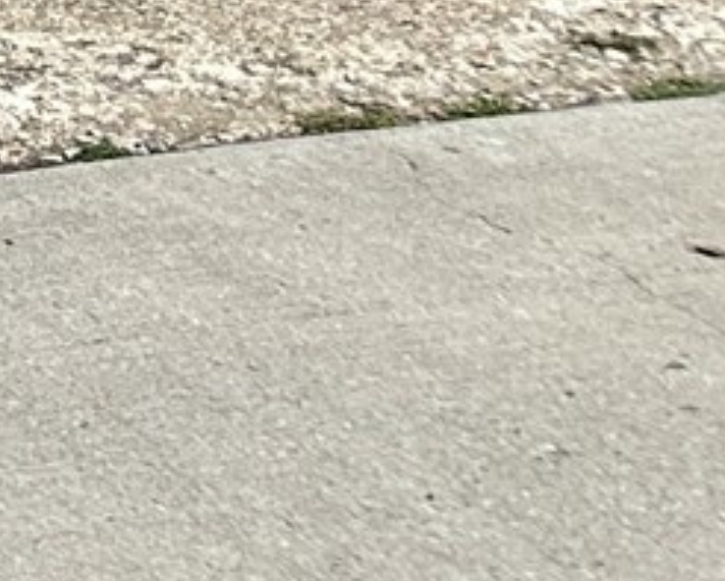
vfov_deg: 7.1
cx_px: -1774
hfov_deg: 7.9
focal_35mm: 195
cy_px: -1118
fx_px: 4186
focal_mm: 6.86
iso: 80
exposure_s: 1/5525
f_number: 1.78
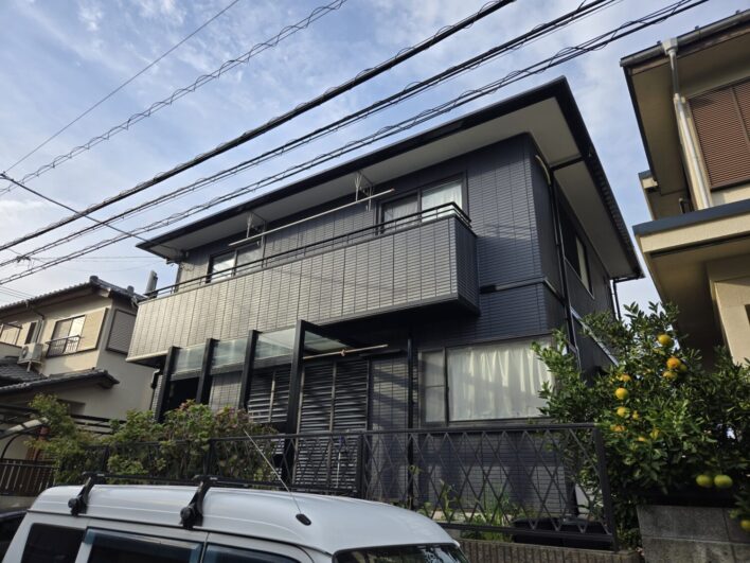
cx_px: 375
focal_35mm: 23
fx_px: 498
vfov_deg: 58.9
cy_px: 282
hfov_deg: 73.9
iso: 25
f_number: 1.8
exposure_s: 1/937
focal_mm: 5.4
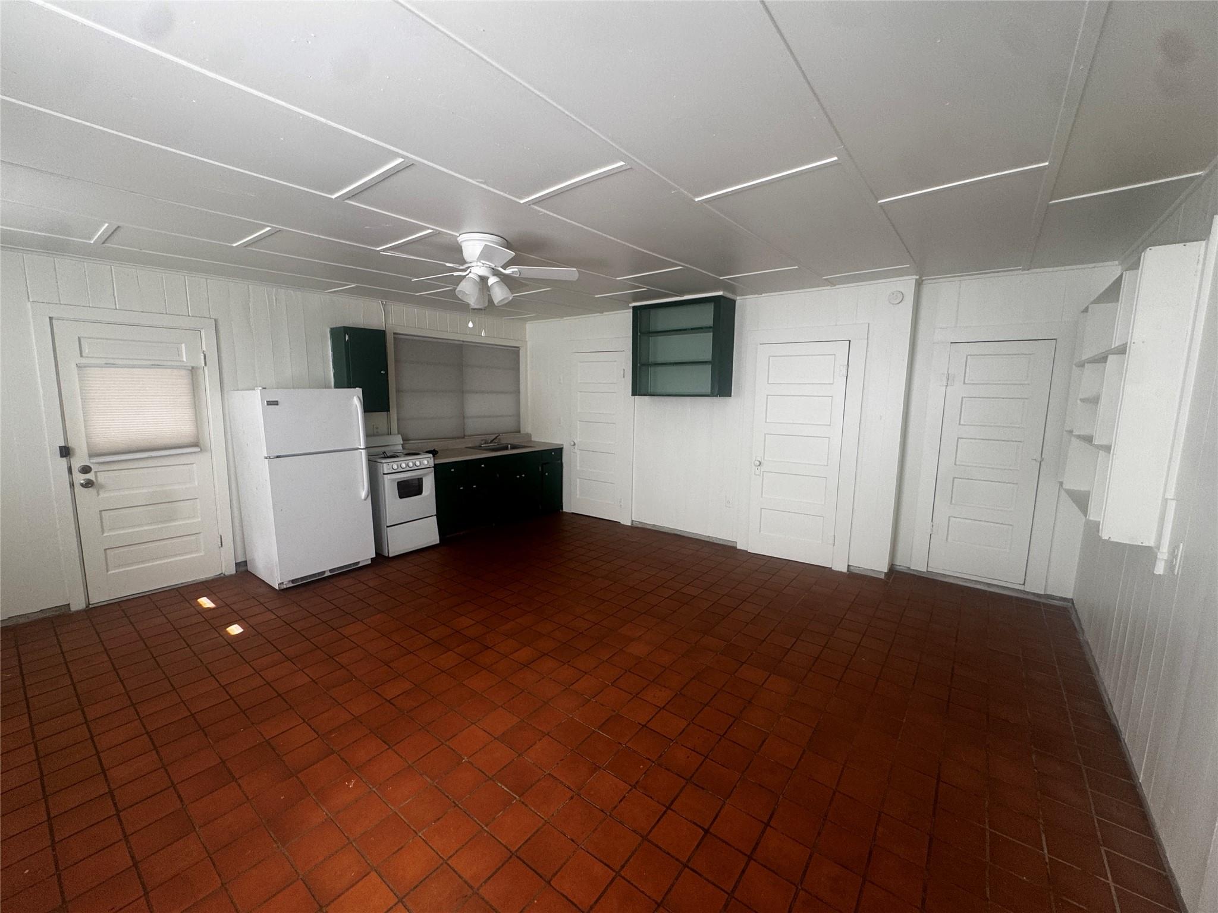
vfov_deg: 85.7
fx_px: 493
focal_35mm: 14
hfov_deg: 102.1
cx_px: 609
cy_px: 456
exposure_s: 1/99
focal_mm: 2.22
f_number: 2.2
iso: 100
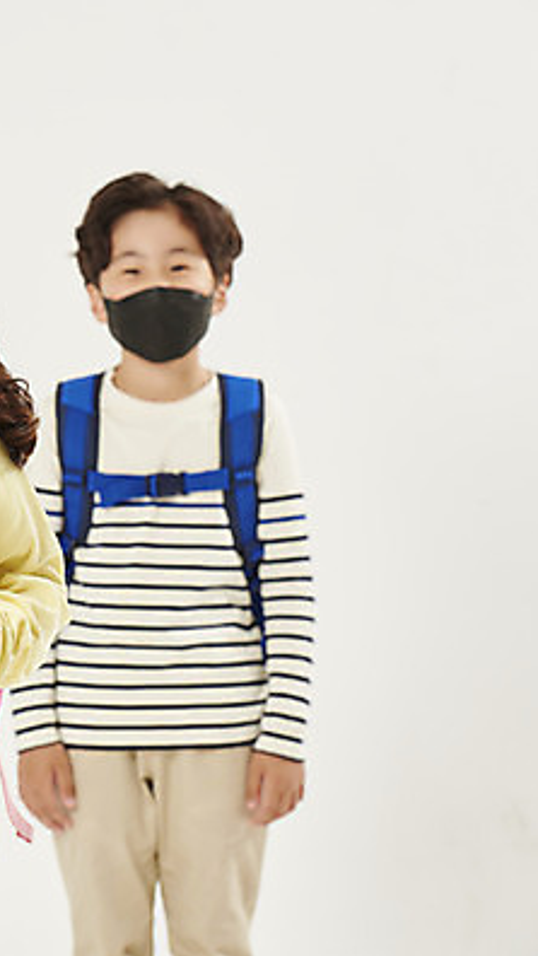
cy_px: 476
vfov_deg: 10.5
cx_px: -78
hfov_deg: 5.9
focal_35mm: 206
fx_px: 5220
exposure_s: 1/125
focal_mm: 130
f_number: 8
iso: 125
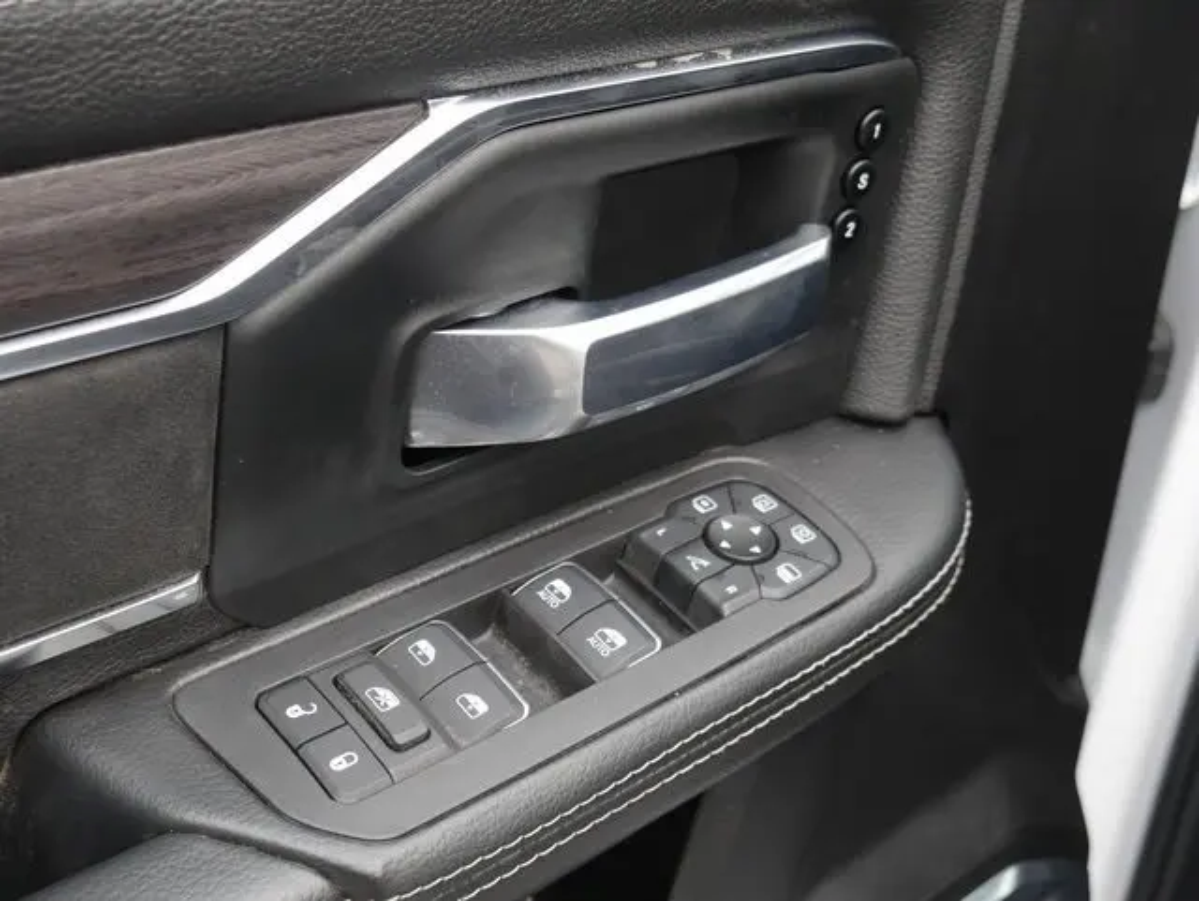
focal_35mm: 44
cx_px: 600
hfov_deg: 42.9
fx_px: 1525
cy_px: 450
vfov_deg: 32.9
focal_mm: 22
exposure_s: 1/60
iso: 320
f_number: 5
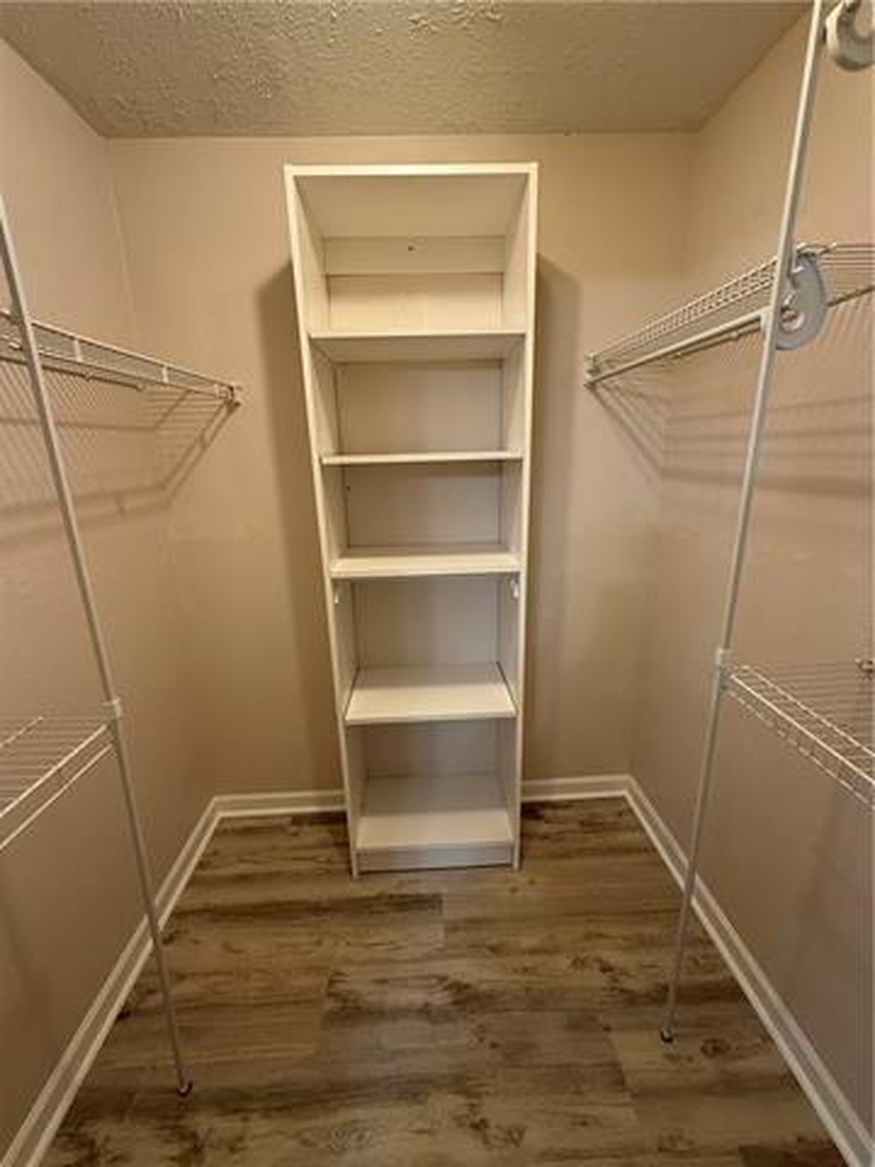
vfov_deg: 102.1
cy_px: 584
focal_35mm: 14
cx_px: 438
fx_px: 472
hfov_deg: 85.7
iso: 200
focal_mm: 2.22
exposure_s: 1/60
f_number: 2.2
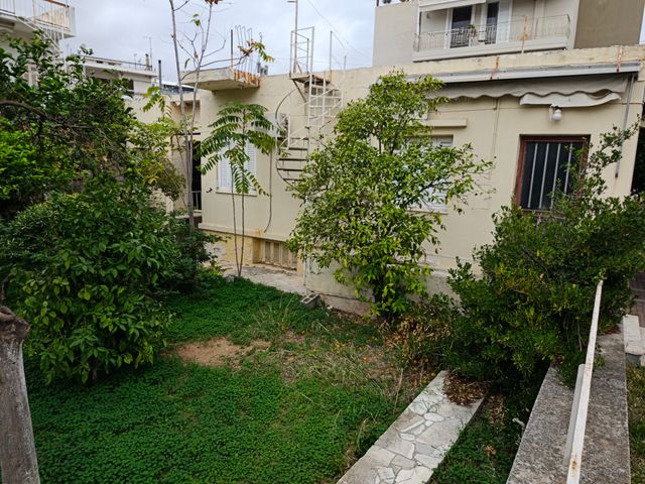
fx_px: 429
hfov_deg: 73.9
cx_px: 322
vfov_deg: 58.9
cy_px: 242
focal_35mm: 23
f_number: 1.65
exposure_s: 1/287
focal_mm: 6.19
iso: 50
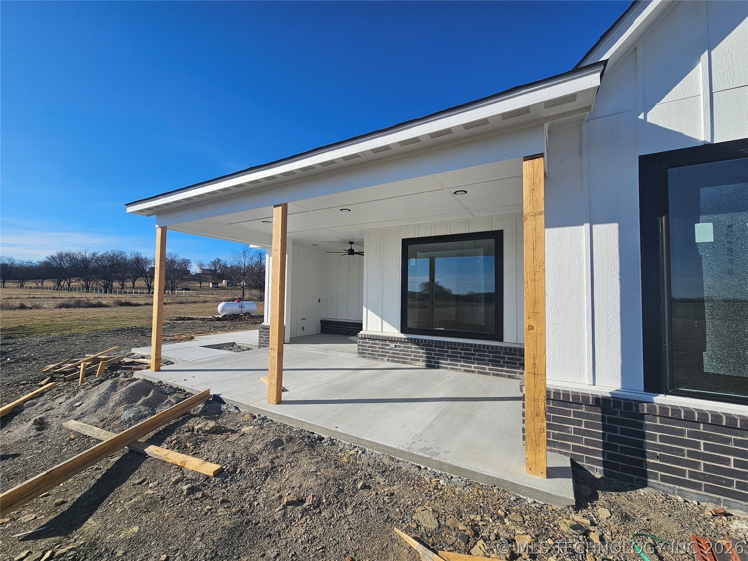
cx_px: 374
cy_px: 280
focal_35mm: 13
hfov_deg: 106.2
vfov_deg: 89.9
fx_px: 281
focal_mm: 2.2
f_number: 2.2
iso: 50
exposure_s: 1/3126
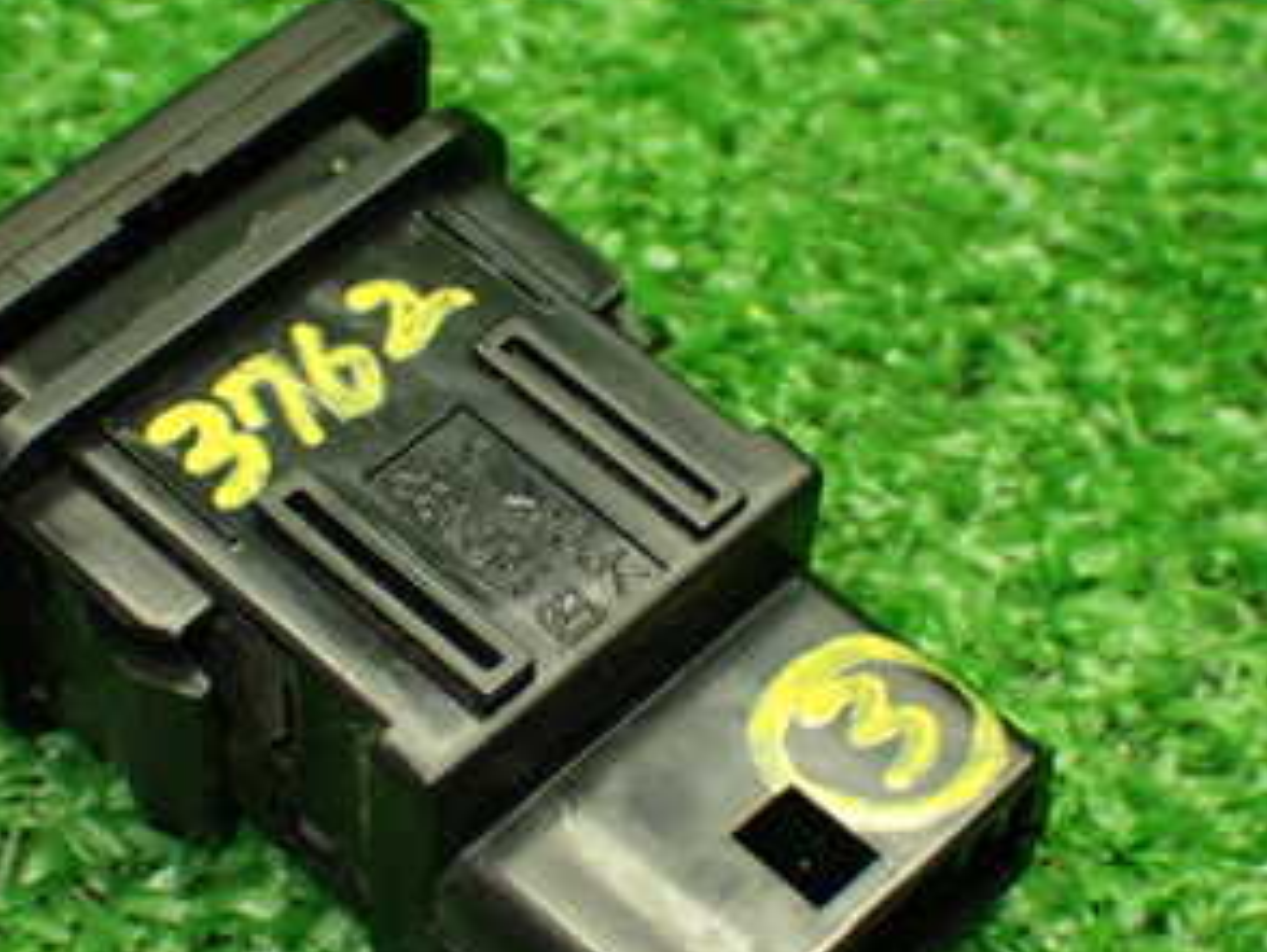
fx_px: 3736
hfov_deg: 19.2
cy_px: 526
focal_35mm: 102
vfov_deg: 14.5
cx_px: 565
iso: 800
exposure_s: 1/100
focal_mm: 9.01
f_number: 3.2
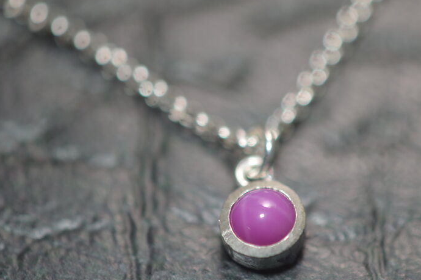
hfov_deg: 11.6
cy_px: 171
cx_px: 261
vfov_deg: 7.7
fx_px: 2077
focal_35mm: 178
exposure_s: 1/125
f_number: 4.5
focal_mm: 85
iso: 100
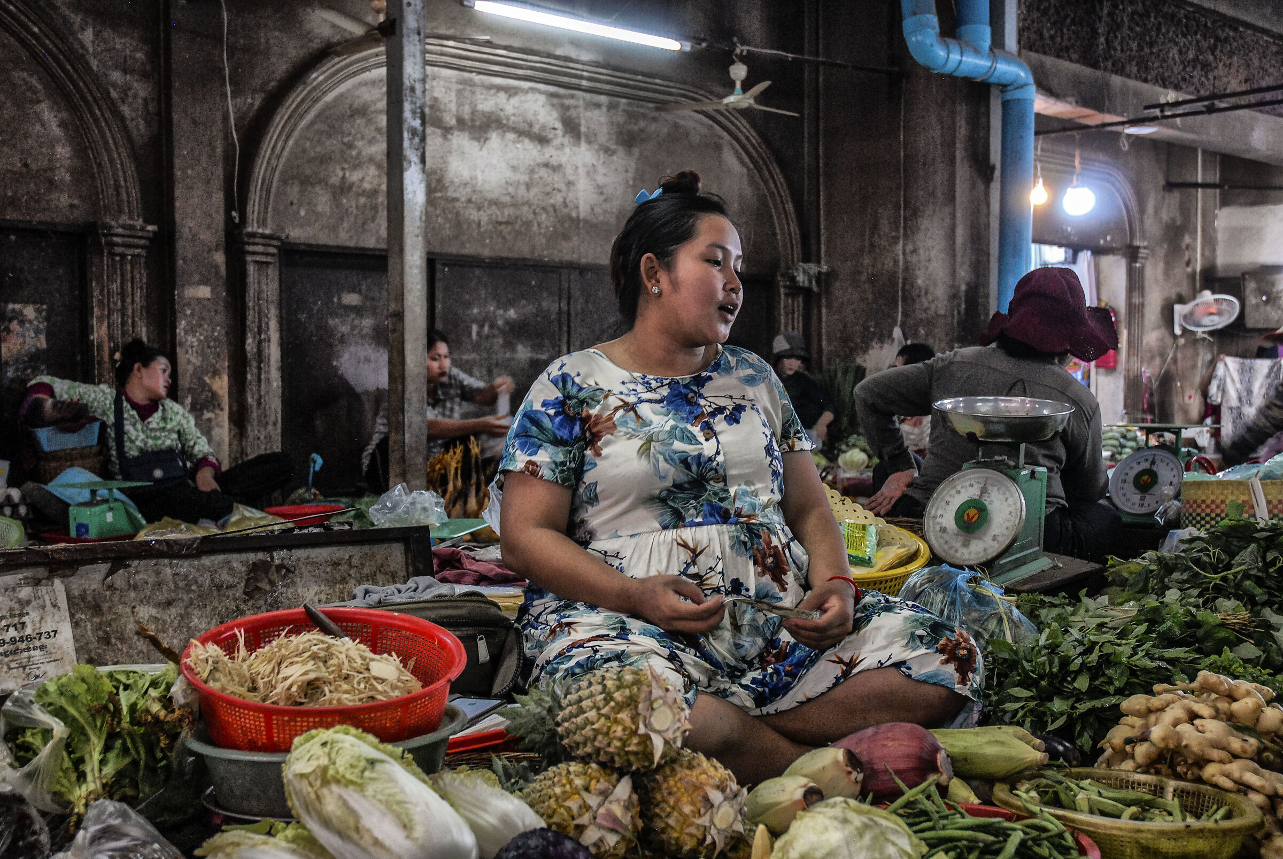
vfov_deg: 33.1
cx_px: 642
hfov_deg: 47.9
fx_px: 1445
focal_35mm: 40
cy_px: 430
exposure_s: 1/15
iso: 640
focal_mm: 27
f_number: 3.8
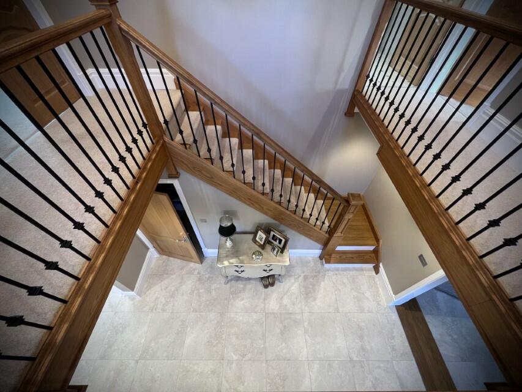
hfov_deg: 106.2
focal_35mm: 13
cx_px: 261
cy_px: 196
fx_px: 196
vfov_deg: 89.9
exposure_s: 1/50
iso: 160
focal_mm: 1.57
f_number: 1.8
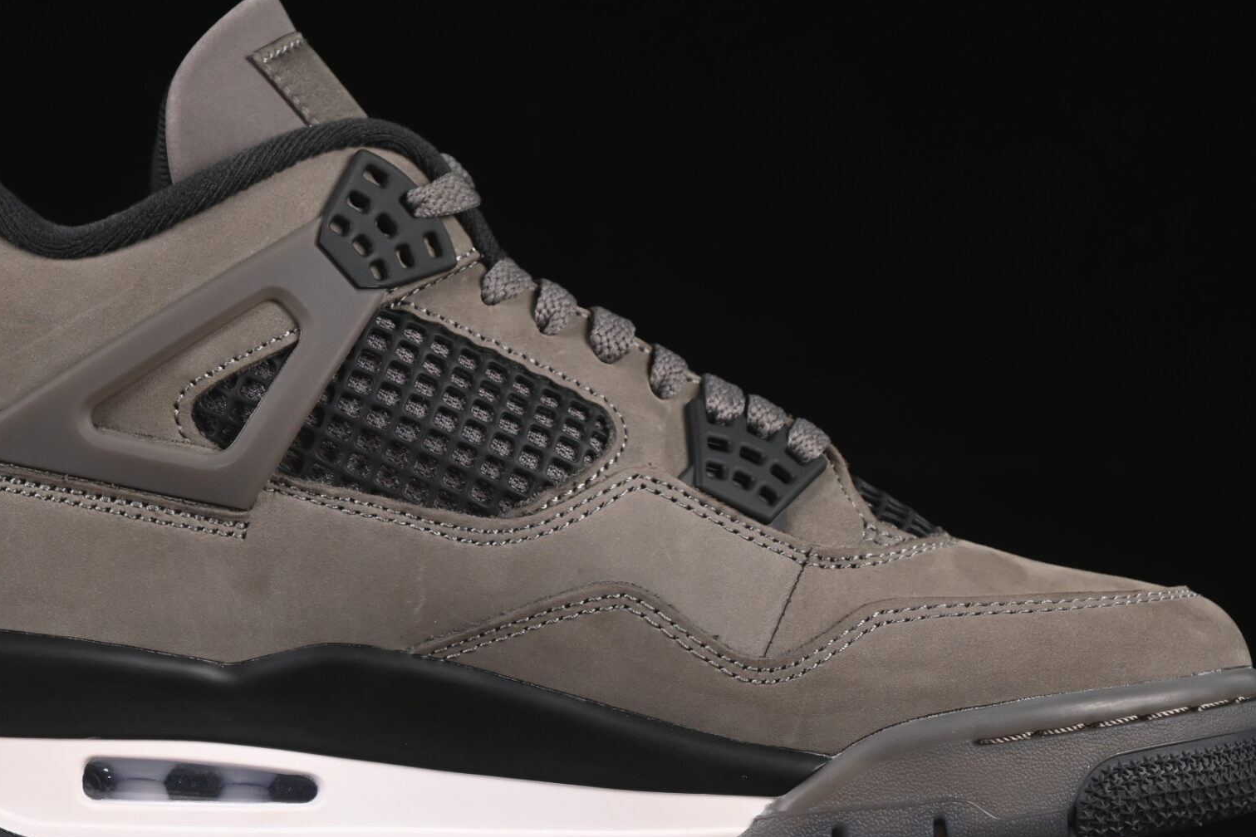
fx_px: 4431
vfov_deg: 10.8
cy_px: 426
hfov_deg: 16.1
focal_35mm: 127
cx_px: 500
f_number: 6.3
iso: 160
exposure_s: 1/50
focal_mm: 50
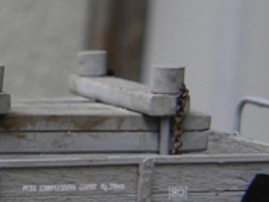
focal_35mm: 176
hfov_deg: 10.5
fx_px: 1369
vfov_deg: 8.4
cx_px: -239
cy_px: 185
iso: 64
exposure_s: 1/68.1
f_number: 3.2
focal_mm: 7.3
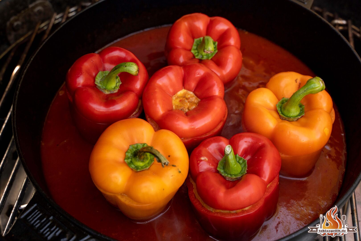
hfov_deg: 43.6
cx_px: 180
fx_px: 451
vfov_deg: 29.9
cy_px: 120
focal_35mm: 45
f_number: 6.3
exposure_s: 1/200
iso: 200
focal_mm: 45
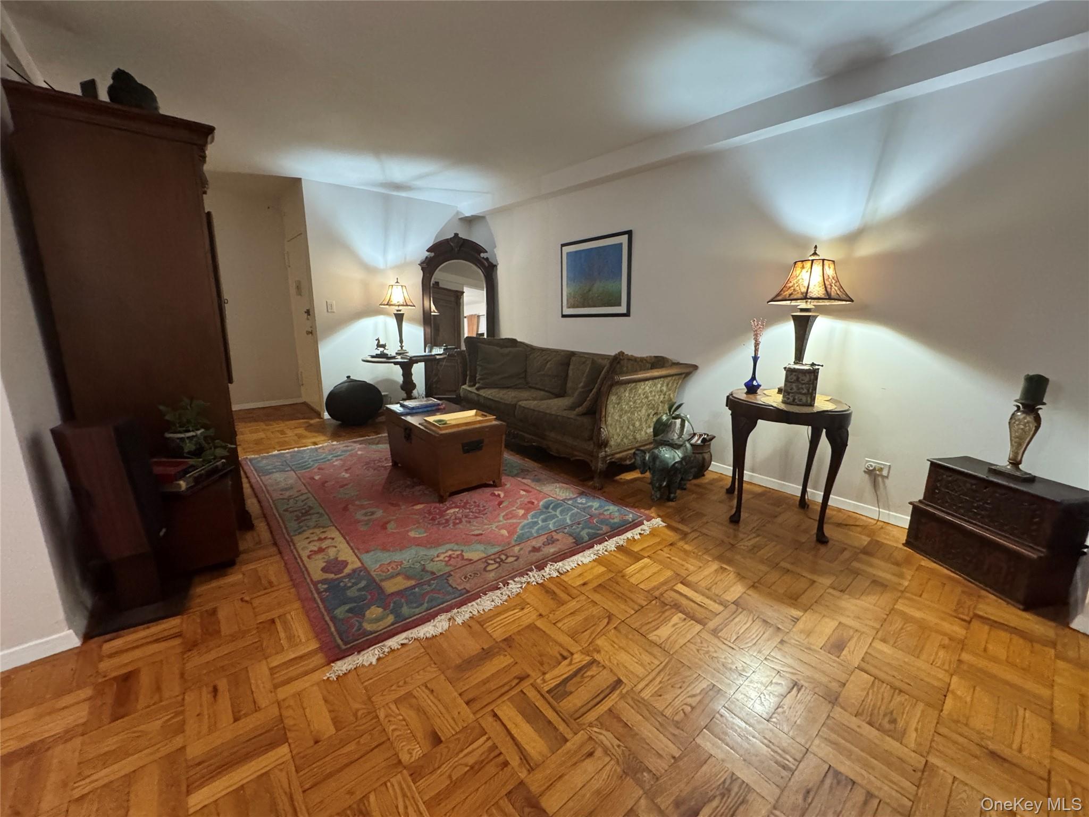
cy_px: 408
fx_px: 440
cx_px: 544
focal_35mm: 14
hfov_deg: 102.1
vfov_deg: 85.7
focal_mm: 2.22
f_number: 2.2
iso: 1000
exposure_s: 1/60
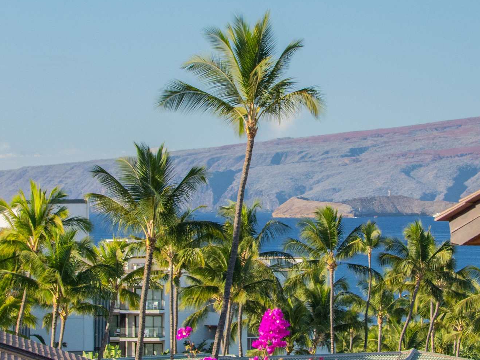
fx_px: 4341
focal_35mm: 313
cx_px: 279
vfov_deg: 4.8
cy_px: 207
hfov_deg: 6.3
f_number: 5.6
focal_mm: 67
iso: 400
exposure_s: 1/250
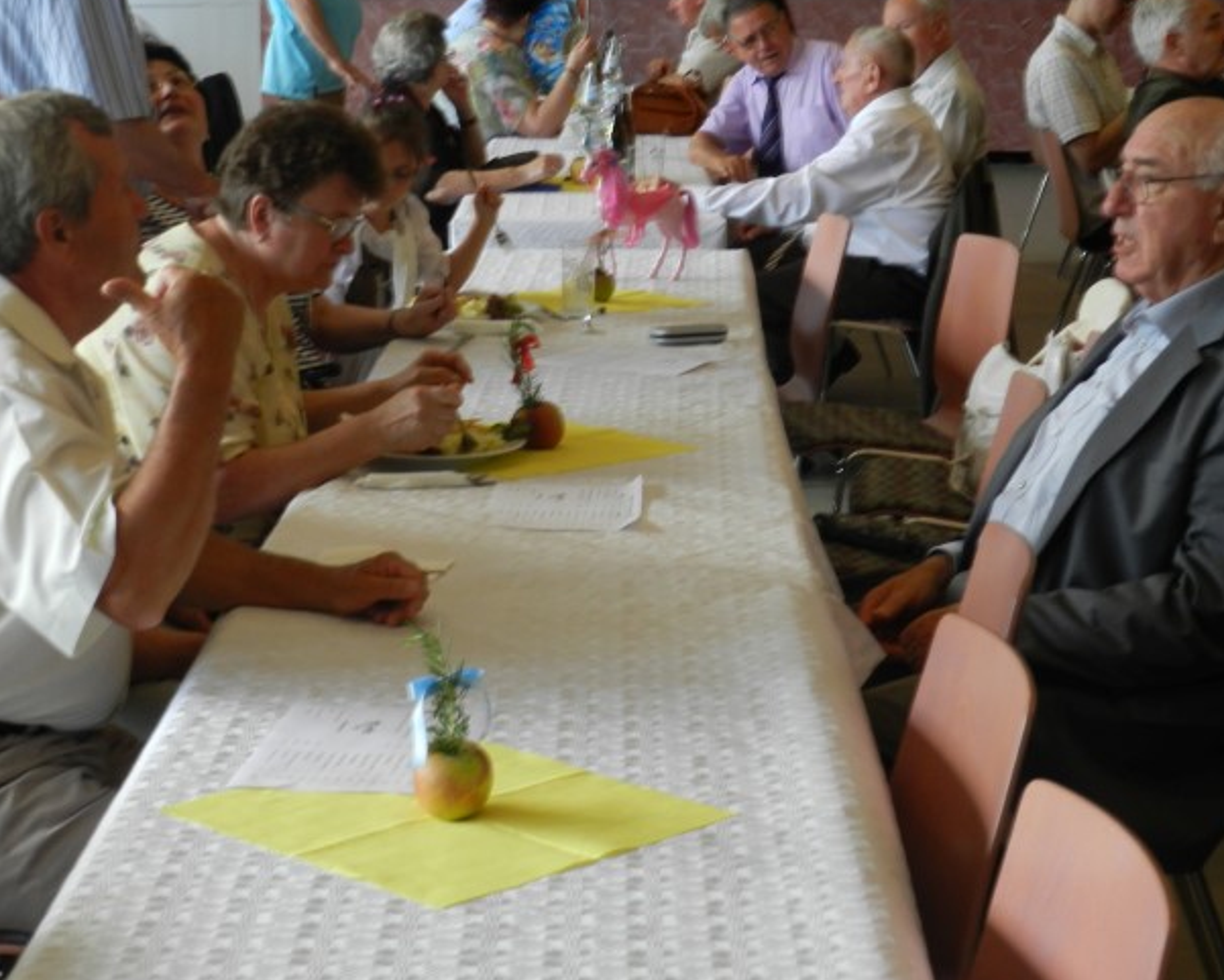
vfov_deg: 19.7
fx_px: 2826
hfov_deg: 24.4
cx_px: 650
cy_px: 483
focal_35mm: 78
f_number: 4.6
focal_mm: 10.7
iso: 160
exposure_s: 1/30
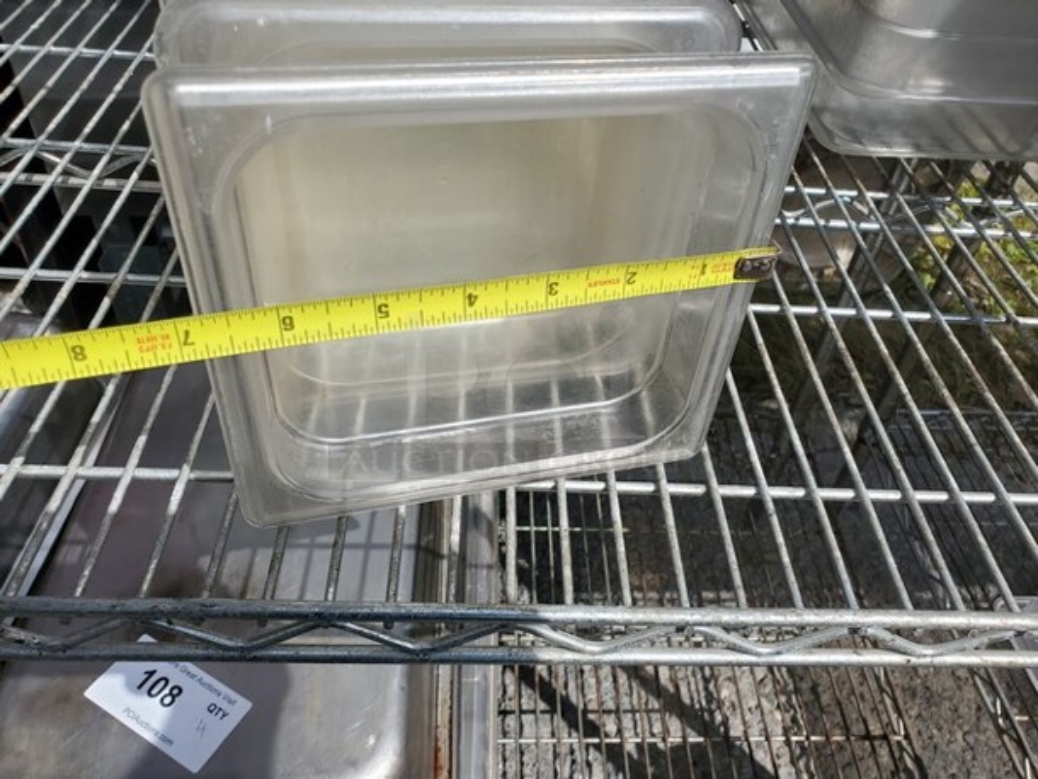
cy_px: 390
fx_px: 780
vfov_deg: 53.1
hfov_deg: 67.3
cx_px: 519
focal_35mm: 26
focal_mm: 4.3
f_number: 2.4
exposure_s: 1/1580
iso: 50
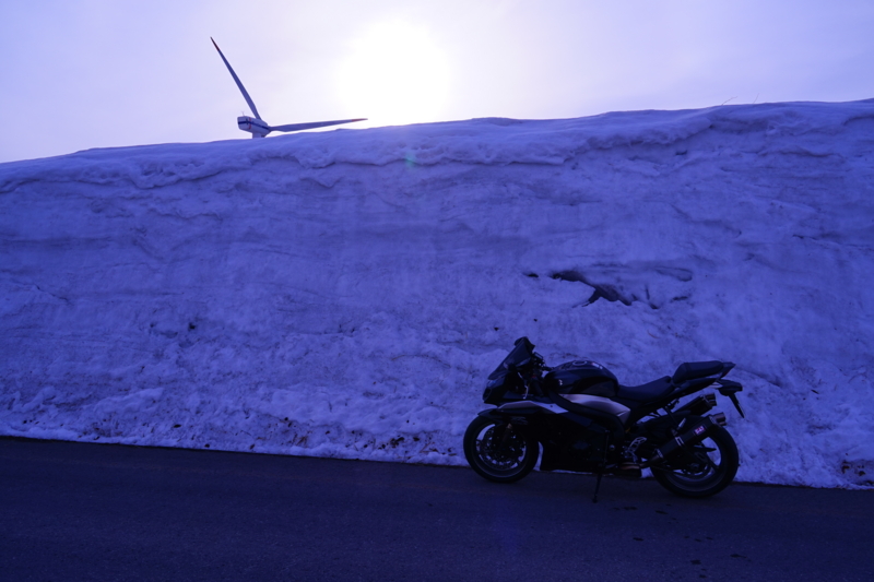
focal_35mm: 27
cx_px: 437
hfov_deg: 67.4
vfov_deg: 47.9
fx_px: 655
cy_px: 291
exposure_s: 1/320
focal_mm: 18
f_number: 11
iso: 100
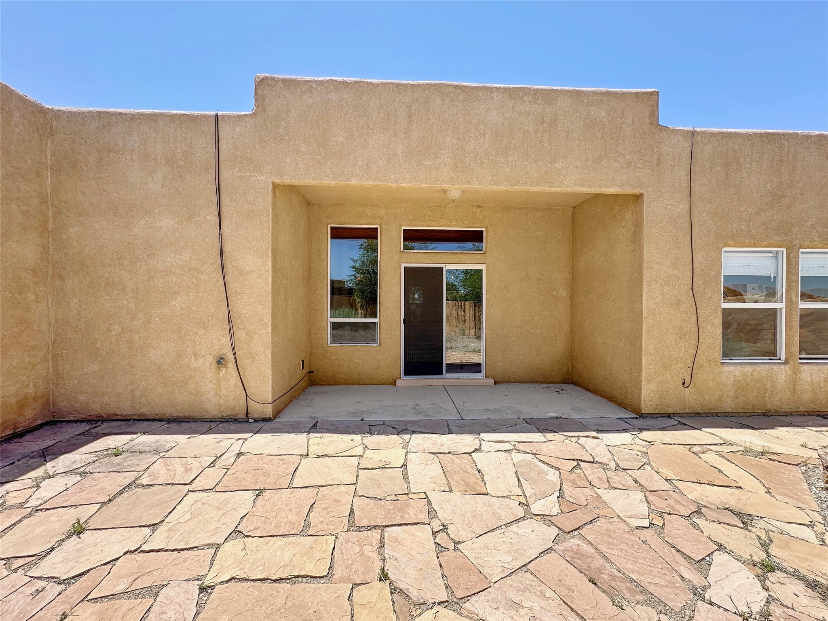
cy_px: 310
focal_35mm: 14
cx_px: 414
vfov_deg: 85.7
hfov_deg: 102.1
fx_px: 335
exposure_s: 1/500
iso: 40
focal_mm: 2.22
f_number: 2.2
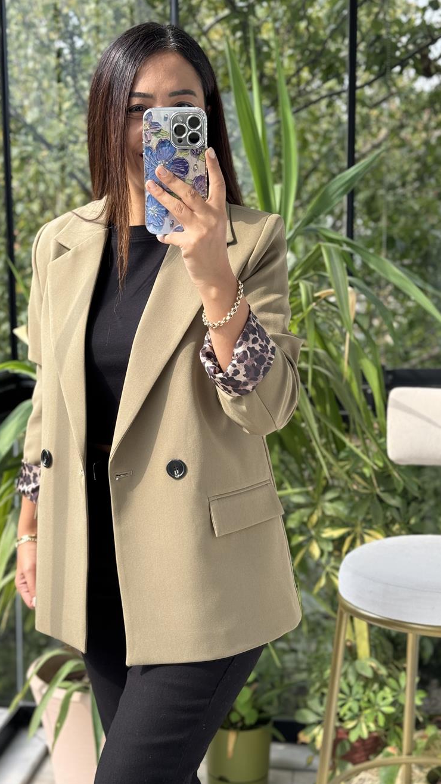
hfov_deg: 22.6
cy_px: 388
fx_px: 1101
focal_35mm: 53
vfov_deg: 39.2
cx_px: 176
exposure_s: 1/237
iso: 64
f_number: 1.78
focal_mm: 6.76
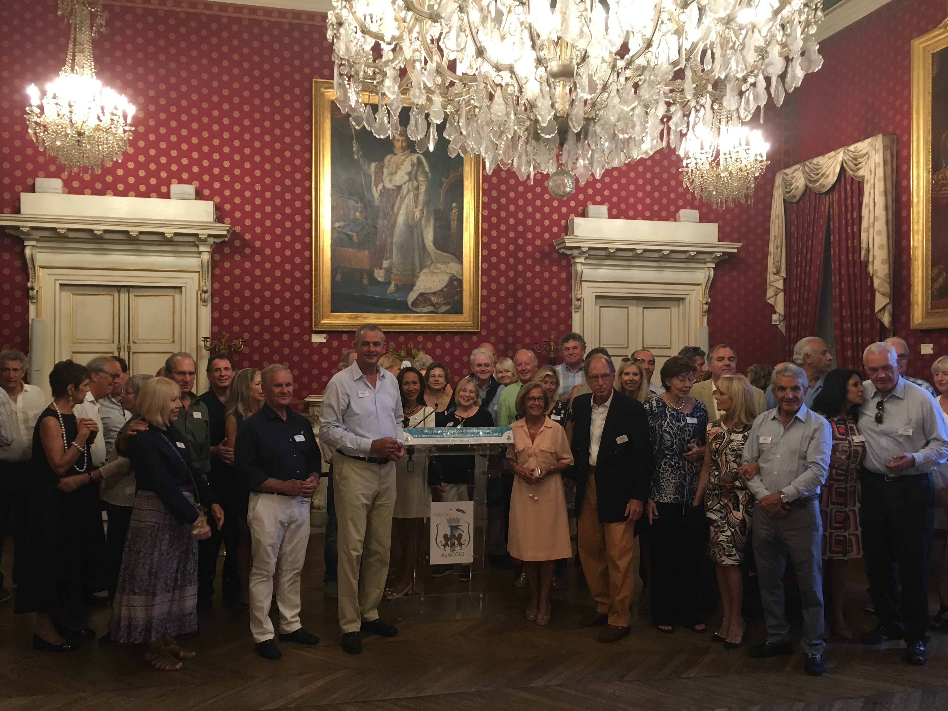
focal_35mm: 29
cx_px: 474
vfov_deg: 48.2
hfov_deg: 61.7
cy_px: 356
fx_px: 794
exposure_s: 1/33
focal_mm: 4.15
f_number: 2.2
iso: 125
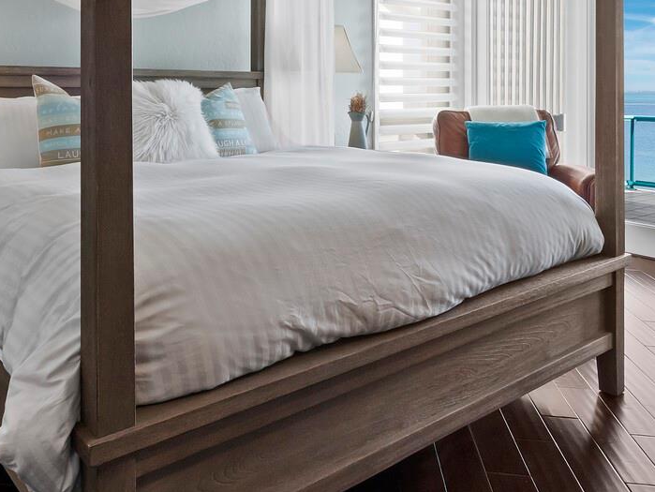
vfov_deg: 41.8
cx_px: 245
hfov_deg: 56.1
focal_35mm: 32
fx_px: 606
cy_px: 82
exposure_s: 1/10
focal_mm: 7
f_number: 11
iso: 400
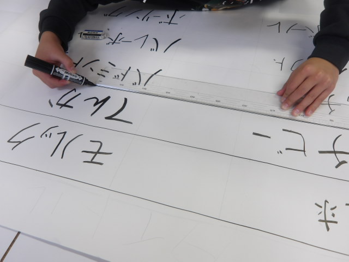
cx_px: 174
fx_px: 272
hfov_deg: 65.3
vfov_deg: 51.4
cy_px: 131
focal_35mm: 27
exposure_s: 1/30
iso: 112
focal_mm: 4.9
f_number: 3
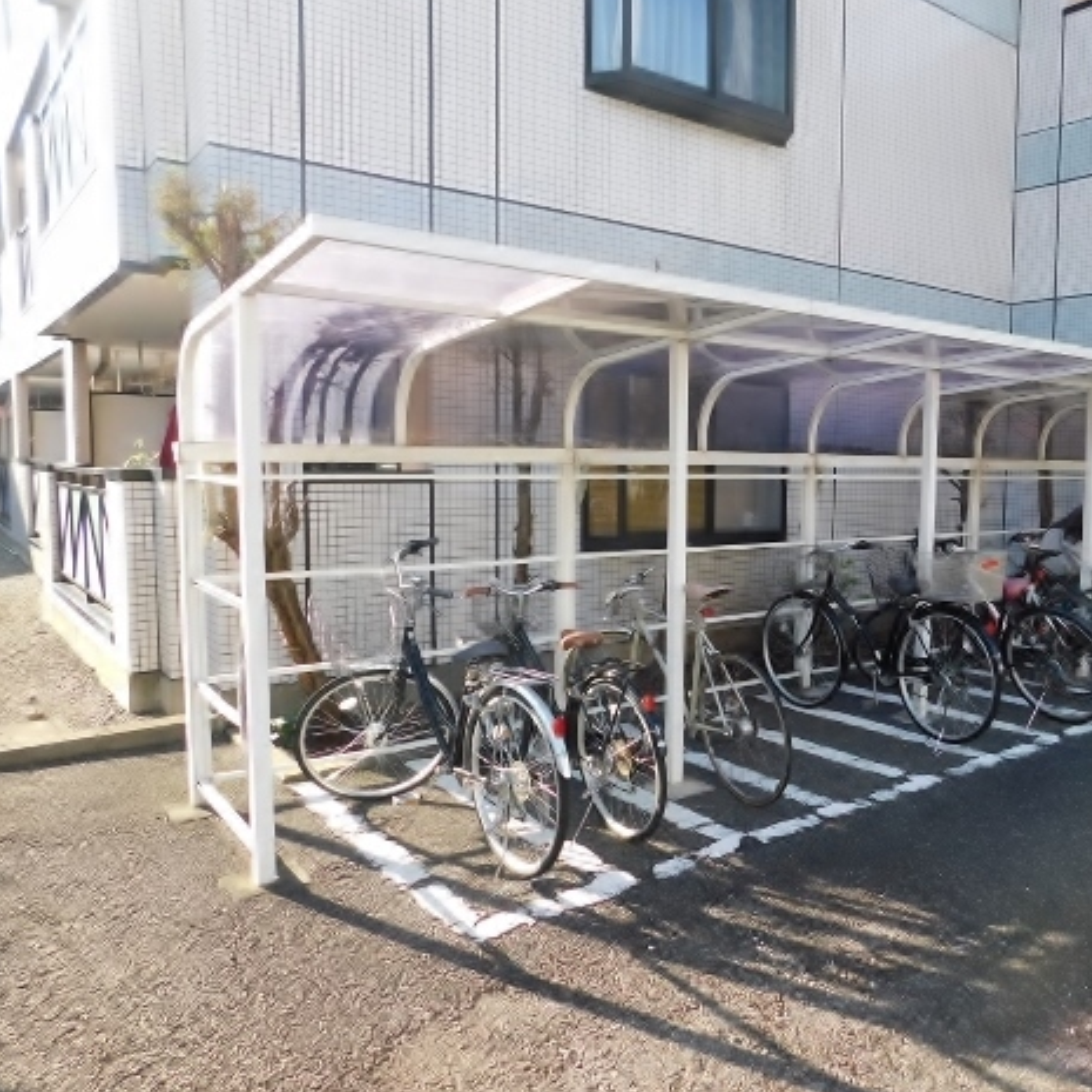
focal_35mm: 28
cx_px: 735
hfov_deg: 56.0
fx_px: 999
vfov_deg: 57.3
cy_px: 542
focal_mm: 4
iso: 125
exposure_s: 1/320
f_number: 3
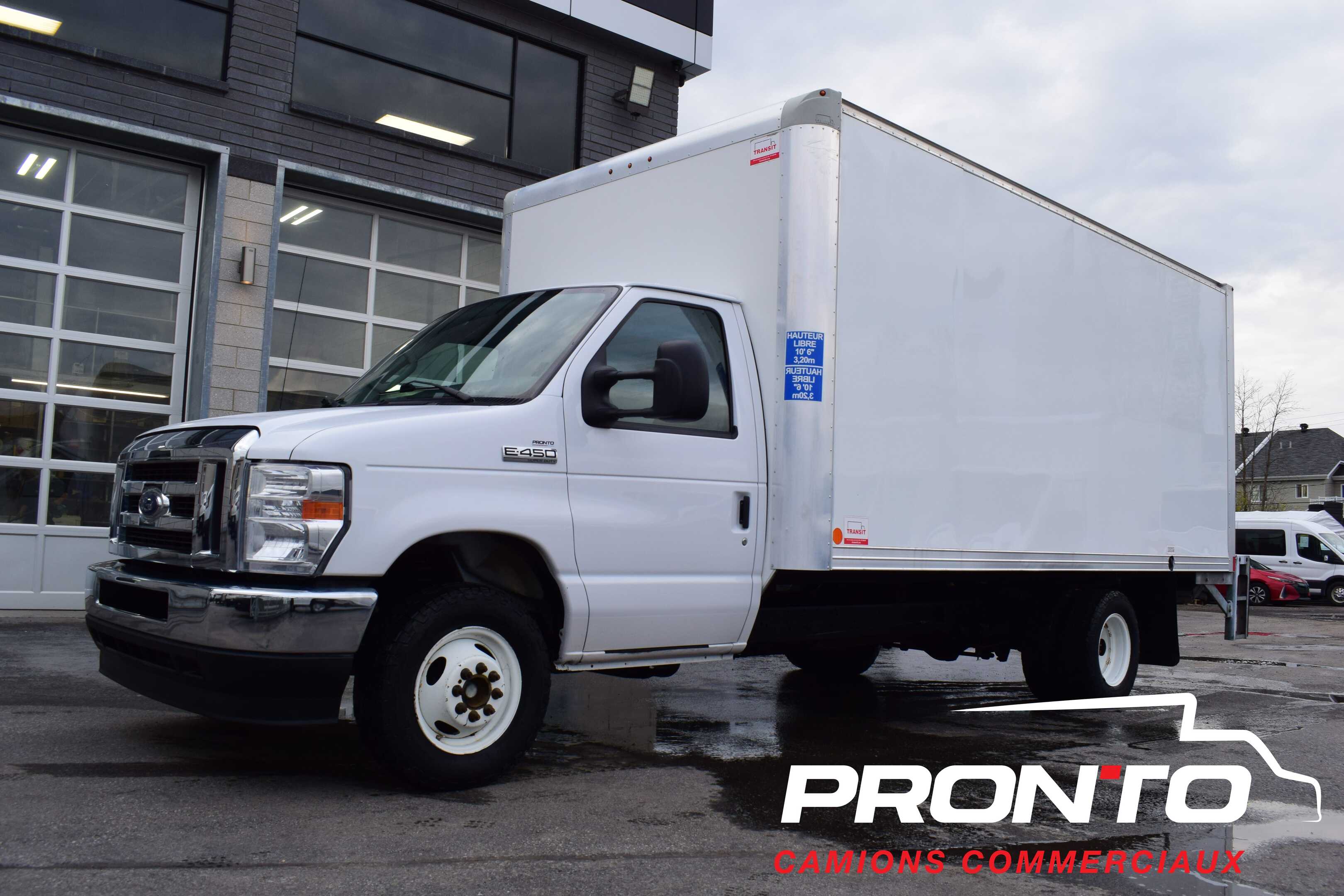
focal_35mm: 30
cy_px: 448
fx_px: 1120
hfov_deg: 61.9
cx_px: 672
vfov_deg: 43.6
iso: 400
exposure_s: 1/200
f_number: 10
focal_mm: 20
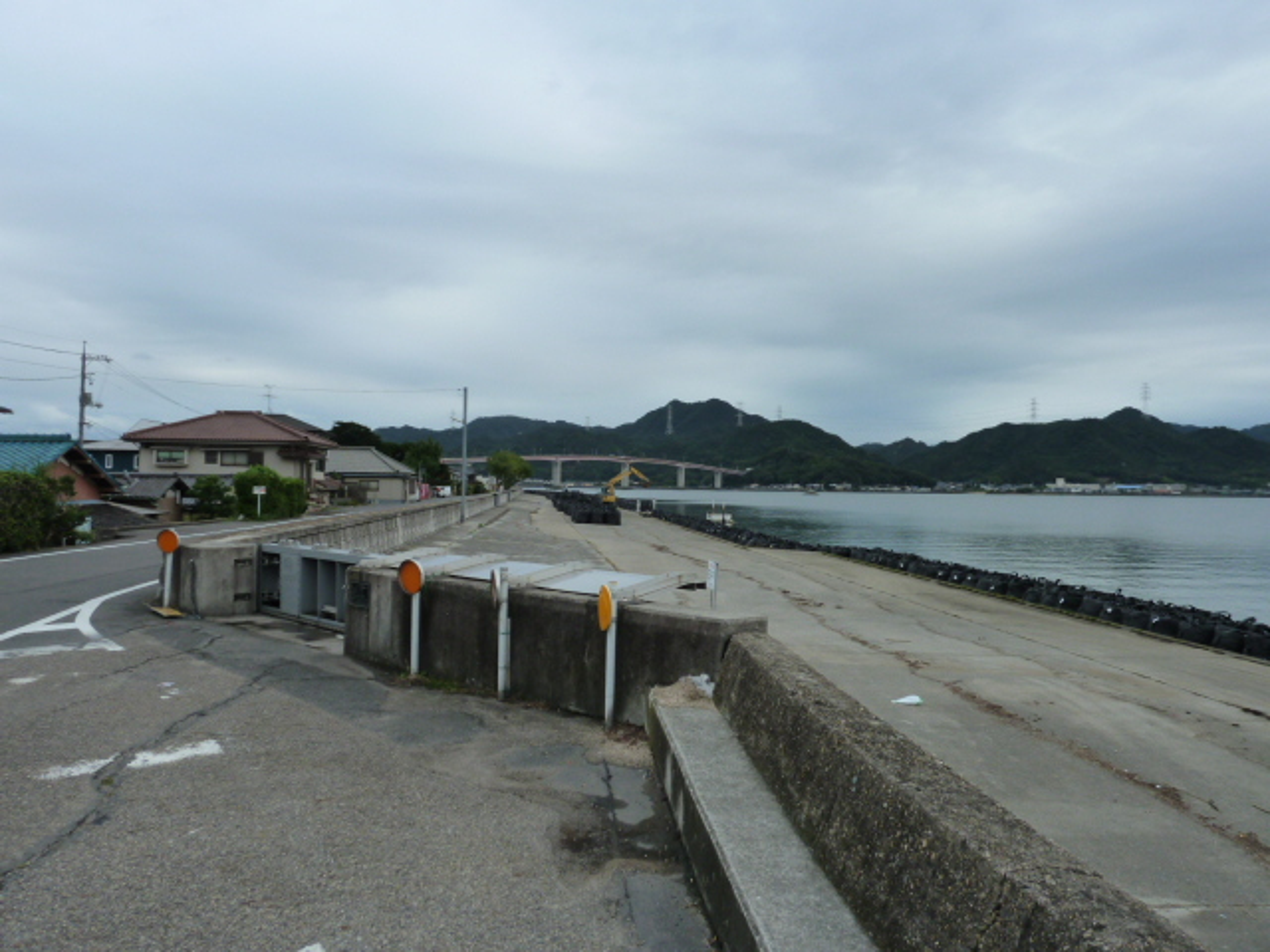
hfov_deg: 69.4
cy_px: 476
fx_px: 917
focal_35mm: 25
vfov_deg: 54.9
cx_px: 635
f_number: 4
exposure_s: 1/250
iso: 125
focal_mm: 4.1
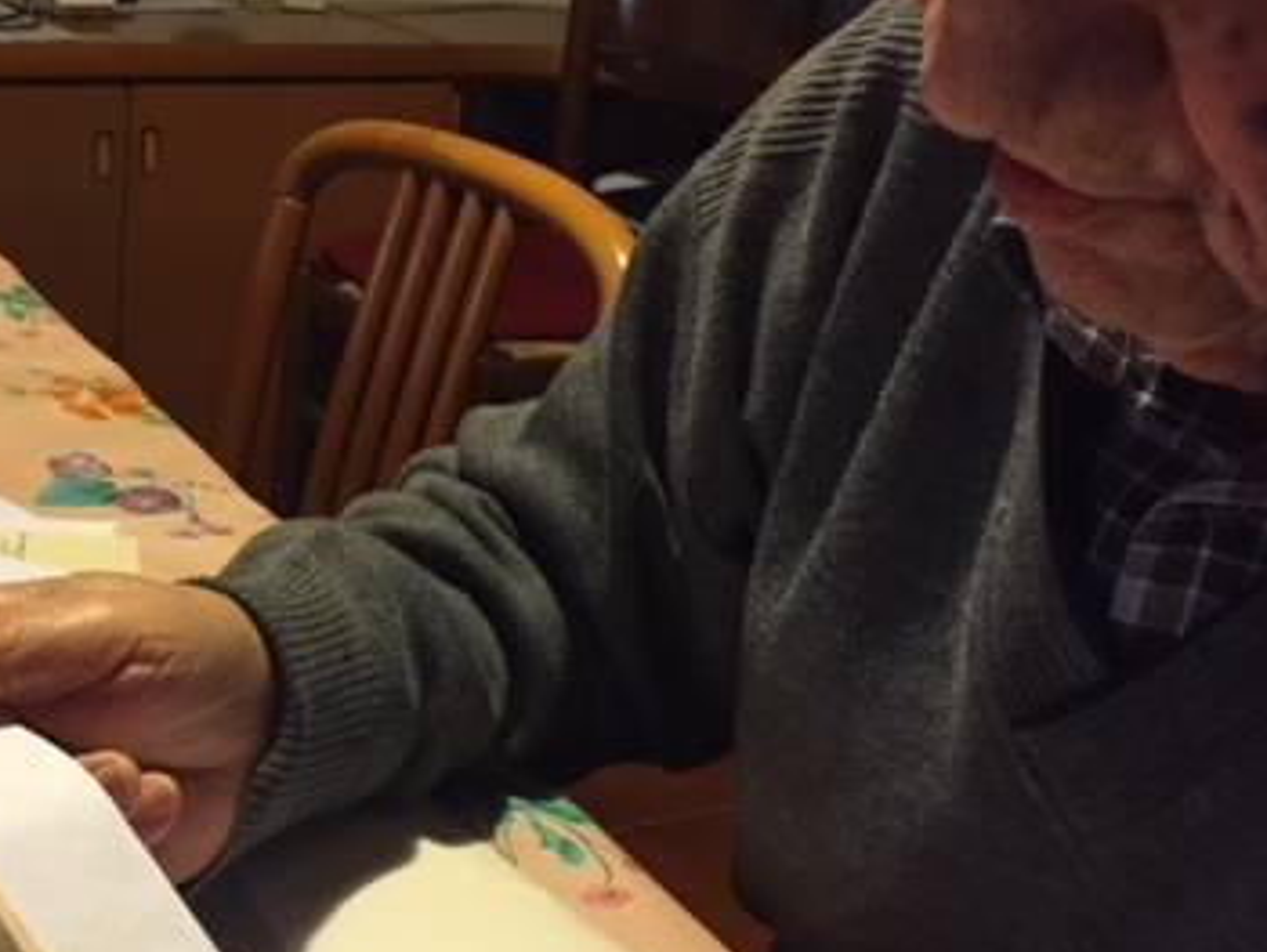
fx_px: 1941
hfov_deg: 35.3
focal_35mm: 53
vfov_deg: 27.6
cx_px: 315
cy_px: 449
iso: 250
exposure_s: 1/33
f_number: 2.2
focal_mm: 4.15
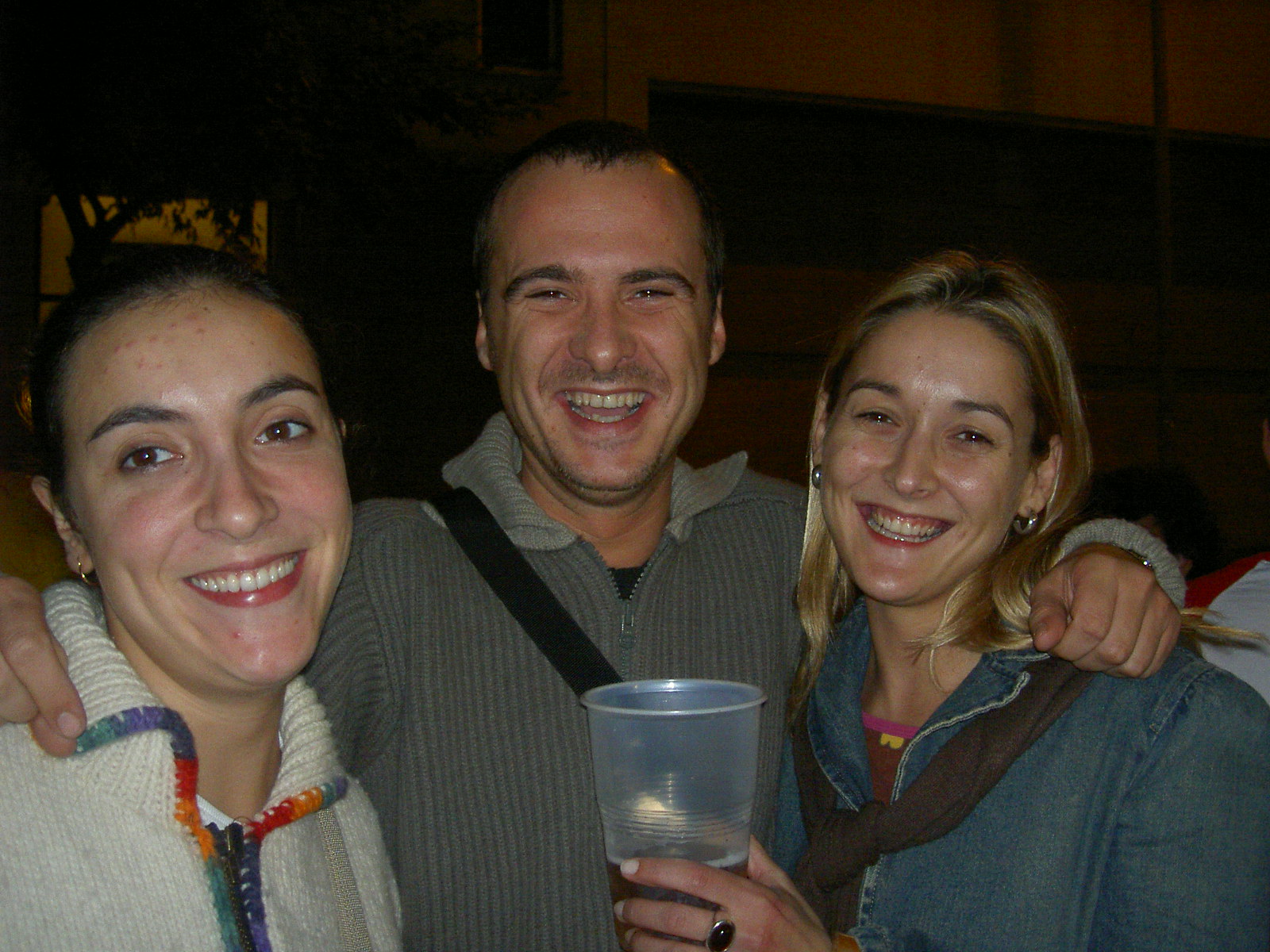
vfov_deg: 36.8
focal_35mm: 39
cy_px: 476
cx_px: 635
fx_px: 1431
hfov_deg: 47.9
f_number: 2.8
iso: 100
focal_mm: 8
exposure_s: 1/59.5
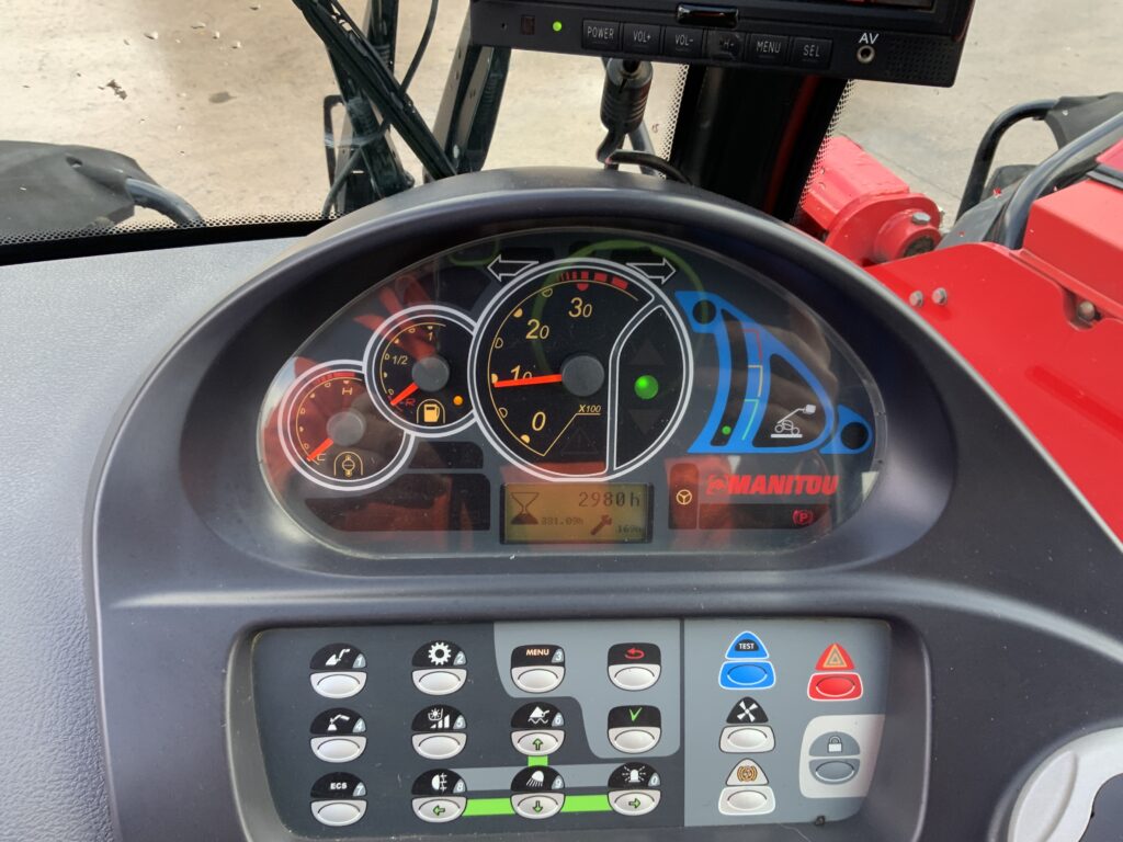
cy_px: 421
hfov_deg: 61.7
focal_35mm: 29
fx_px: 941
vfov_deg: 48.2
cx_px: 562
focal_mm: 3
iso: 40
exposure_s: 1/122
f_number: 1.8
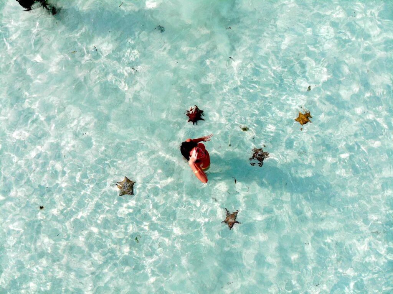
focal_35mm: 24
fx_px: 272
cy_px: 147
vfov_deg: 56.8
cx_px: 196
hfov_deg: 71.6
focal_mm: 4.5
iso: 107
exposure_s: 1/1676
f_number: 2.8
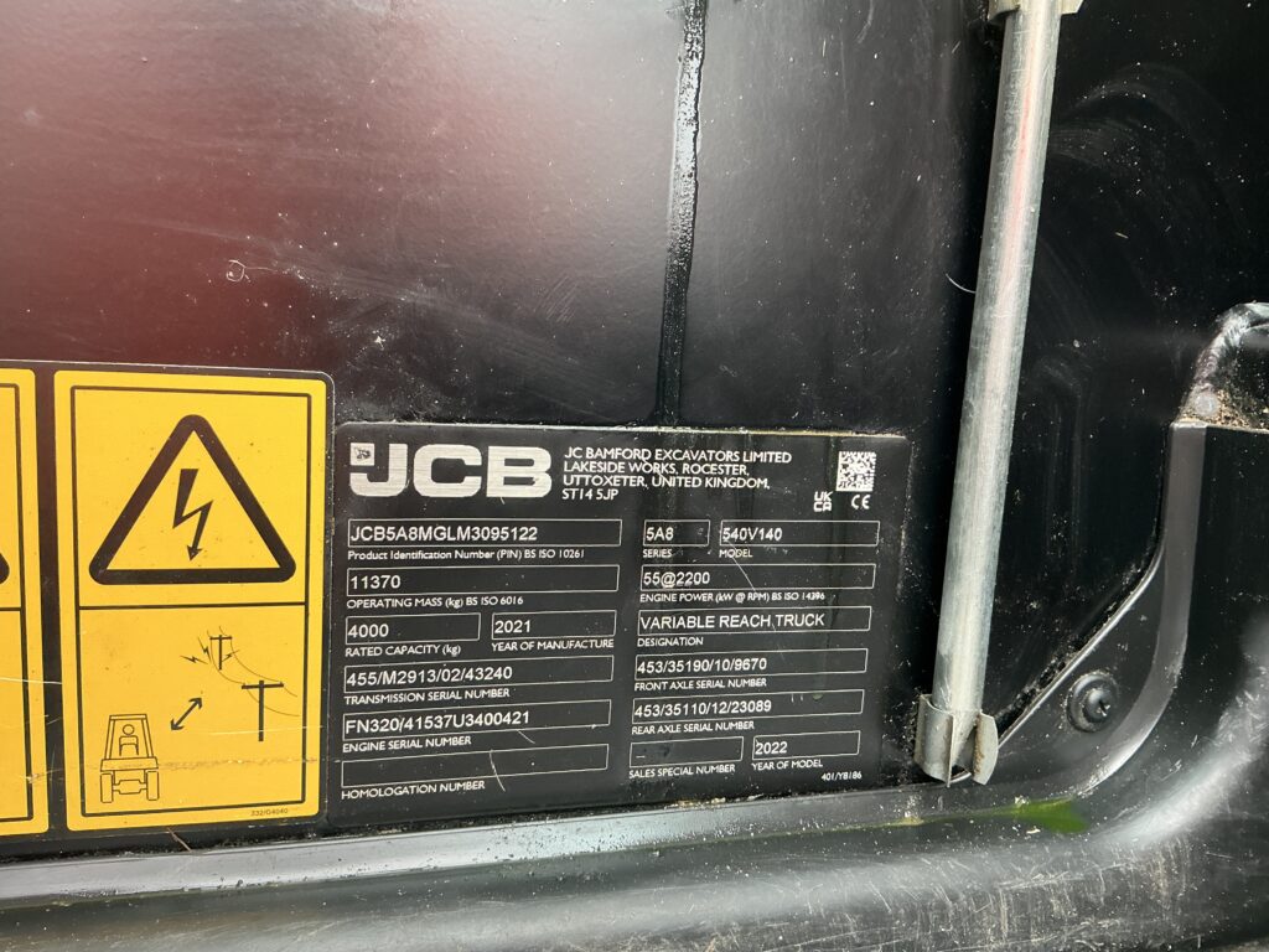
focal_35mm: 28
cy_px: 476
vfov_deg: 49.7
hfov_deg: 63.4
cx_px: 634
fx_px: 1026
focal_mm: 3
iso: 100
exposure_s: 1/60
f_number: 1.8
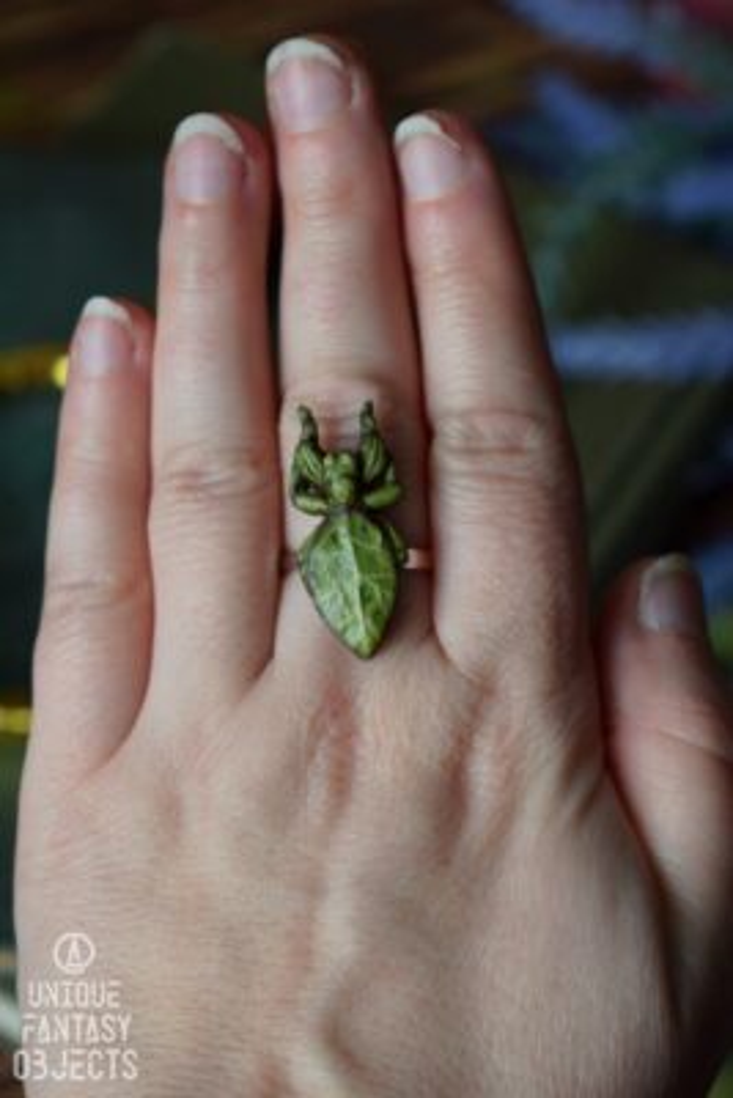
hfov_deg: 16.6
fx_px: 2517
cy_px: 549
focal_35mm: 82
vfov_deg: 24.6
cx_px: 366
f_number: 5.6
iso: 640
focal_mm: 55
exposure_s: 1/60
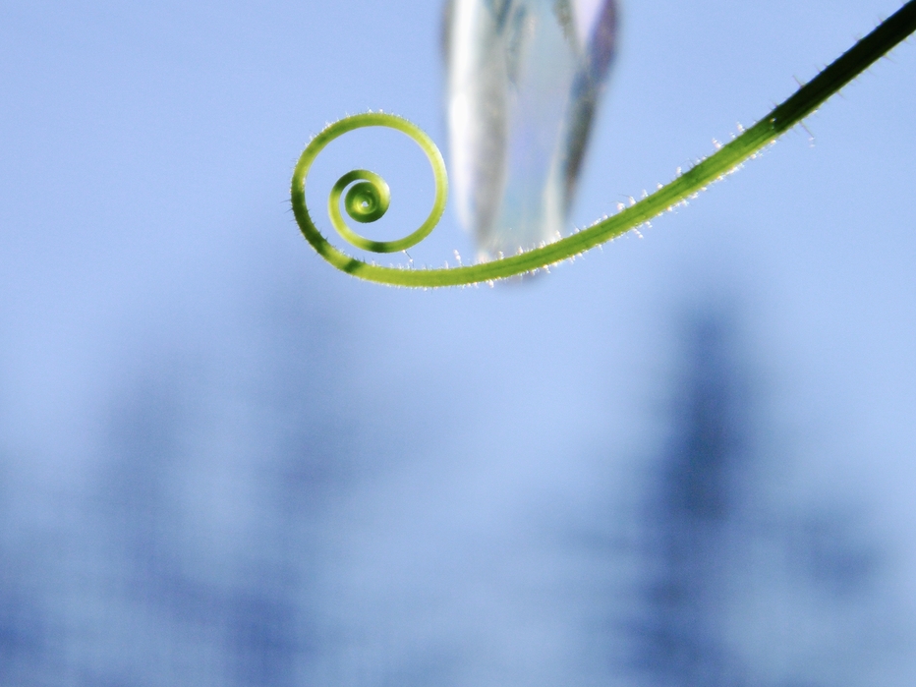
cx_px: 401
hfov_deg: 10.9
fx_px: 4790
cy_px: 308
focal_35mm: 181
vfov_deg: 8.2
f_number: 5
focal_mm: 26.8
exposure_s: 1/308
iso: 80
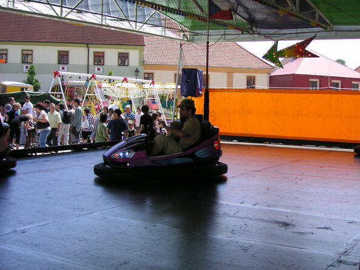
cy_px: 123
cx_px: 213
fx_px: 520
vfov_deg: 29.1
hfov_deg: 38.1
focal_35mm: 50
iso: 50
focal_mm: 6.1
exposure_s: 1/750
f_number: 2.8
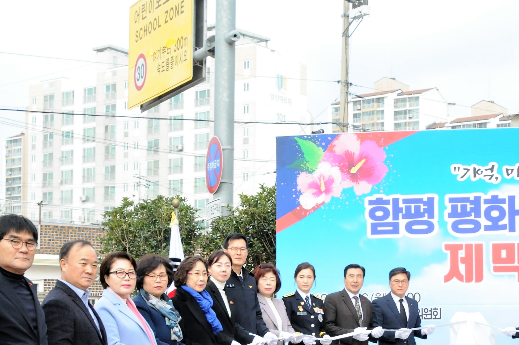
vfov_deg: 19.3
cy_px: 308
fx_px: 995
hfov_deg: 28.9
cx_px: 364
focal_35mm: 69
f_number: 8
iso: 800
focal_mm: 21
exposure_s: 1/250
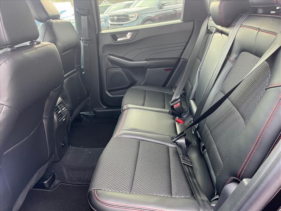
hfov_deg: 67.3
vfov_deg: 53.1
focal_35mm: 26
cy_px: 106
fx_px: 211
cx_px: 140
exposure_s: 1/65
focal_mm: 5.1
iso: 125
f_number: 1.6
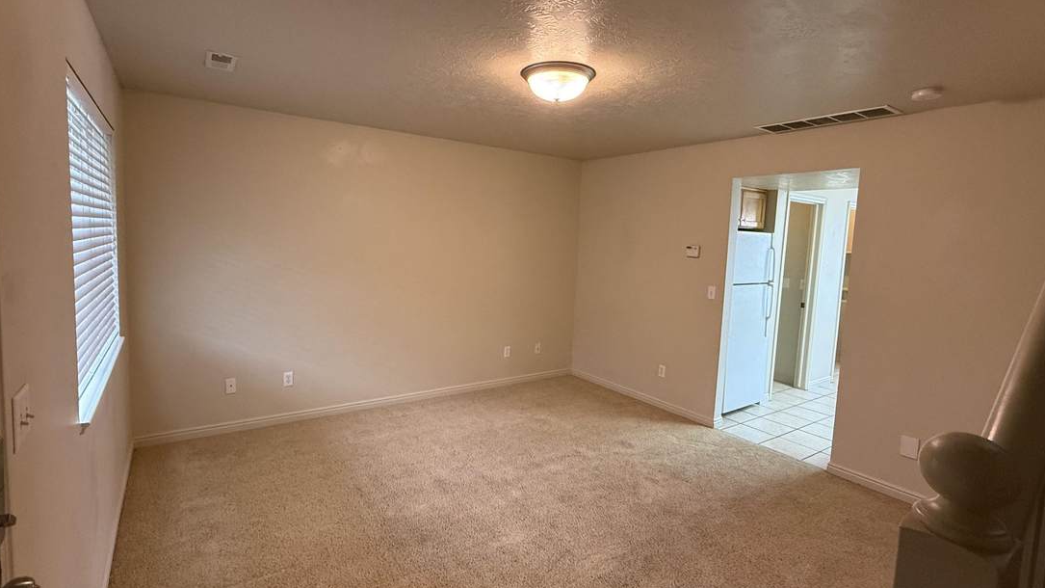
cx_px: 512
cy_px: 276
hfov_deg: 92.7
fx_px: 499
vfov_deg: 60.9
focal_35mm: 18
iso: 500
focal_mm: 2.22
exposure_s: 1/120
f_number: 2.2
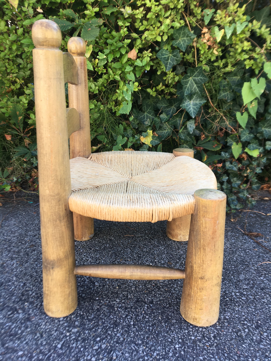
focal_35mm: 29
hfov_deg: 48.2
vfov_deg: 61.7
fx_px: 303
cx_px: 136
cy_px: 180
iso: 25
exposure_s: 1/109
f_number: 2.2
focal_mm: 4.15
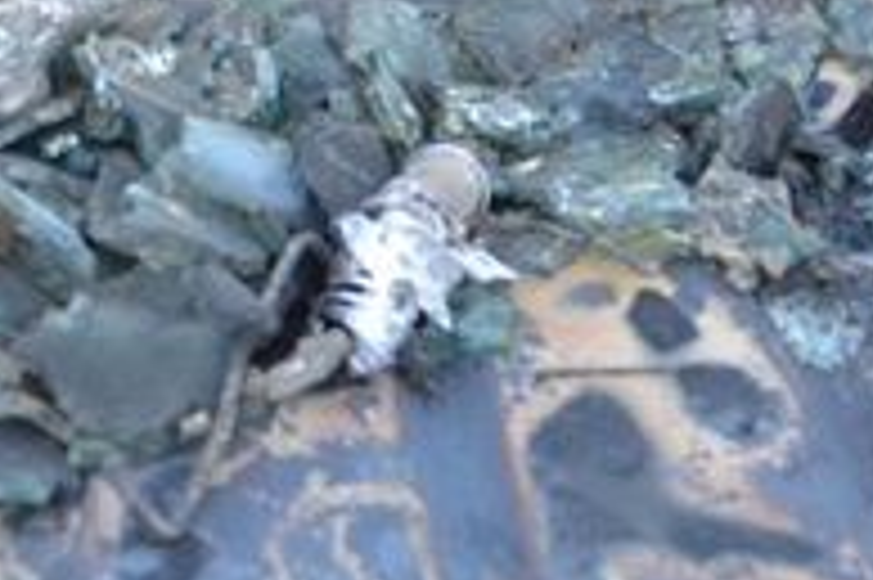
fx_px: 2199
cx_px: 36
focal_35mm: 91
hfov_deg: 21.8
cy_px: -427
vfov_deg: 13.6
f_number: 5.6
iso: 400
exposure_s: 1/125
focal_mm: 17
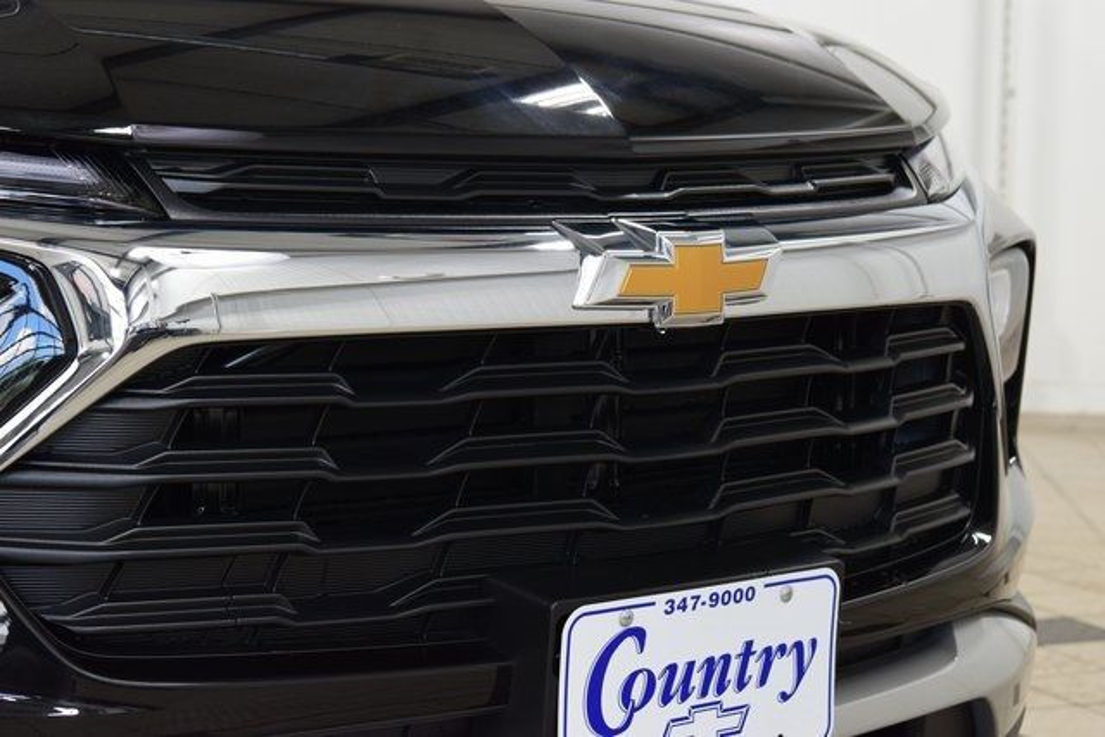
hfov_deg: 22.6
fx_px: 2763
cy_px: 368
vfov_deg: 15.2
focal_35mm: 90
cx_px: 552
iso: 1250
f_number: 7.1
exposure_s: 1/30
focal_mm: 60
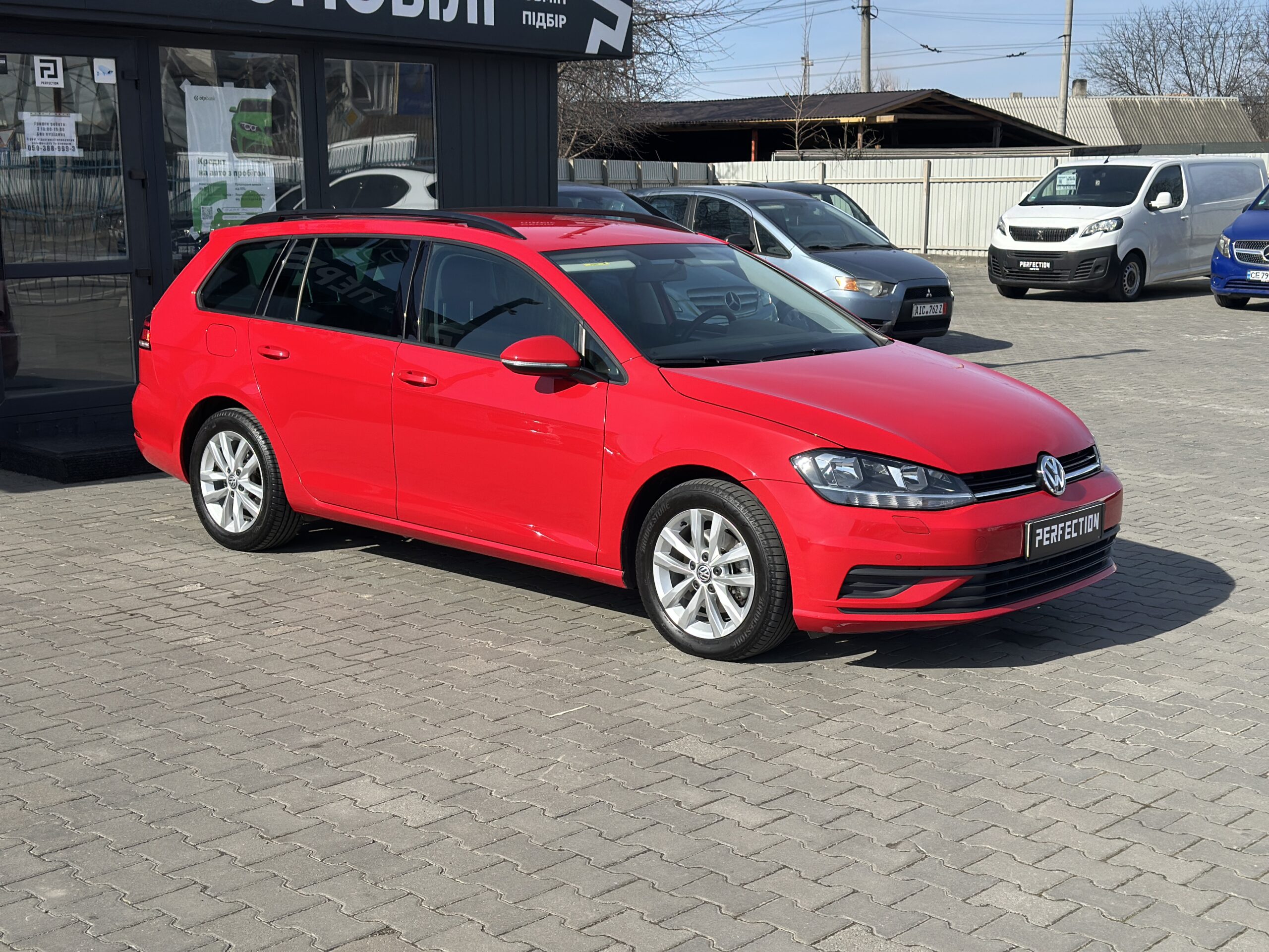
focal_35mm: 48
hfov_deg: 39.7
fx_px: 1760
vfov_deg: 30.3
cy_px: 476
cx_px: 634
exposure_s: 1/4566
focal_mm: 6.86
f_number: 1.78
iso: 80
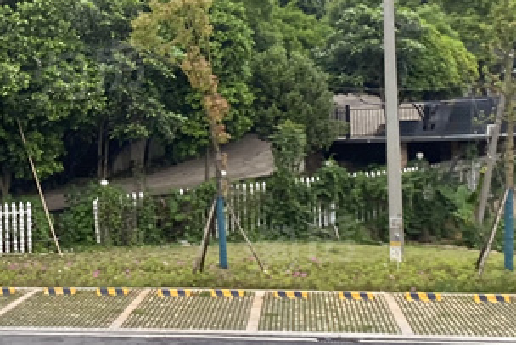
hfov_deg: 22.5
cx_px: 88
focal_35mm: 89
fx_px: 1276
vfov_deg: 15.3
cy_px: 71
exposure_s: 1/485
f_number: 1.8
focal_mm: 4.25
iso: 32
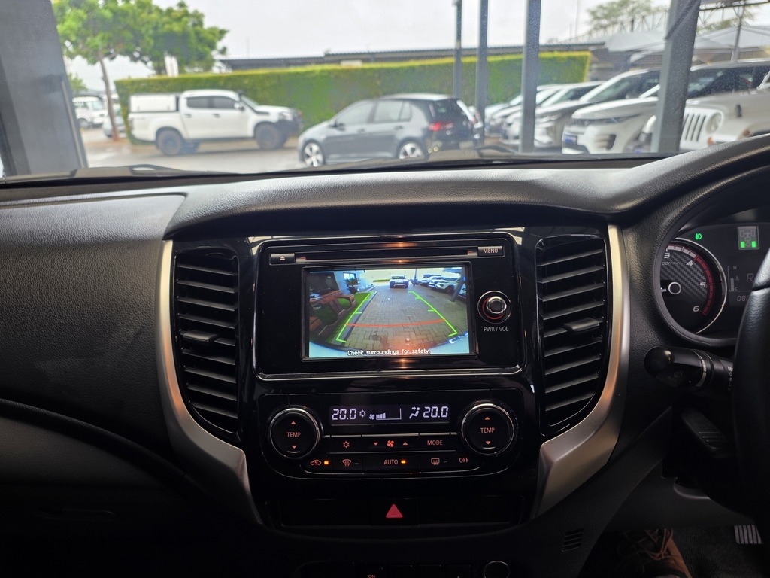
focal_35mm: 23
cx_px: 385
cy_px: 289
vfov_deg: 58.9
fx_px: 512
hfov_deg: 73.9
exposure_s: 1/55
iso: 50
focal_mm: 6.25
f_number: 1.7
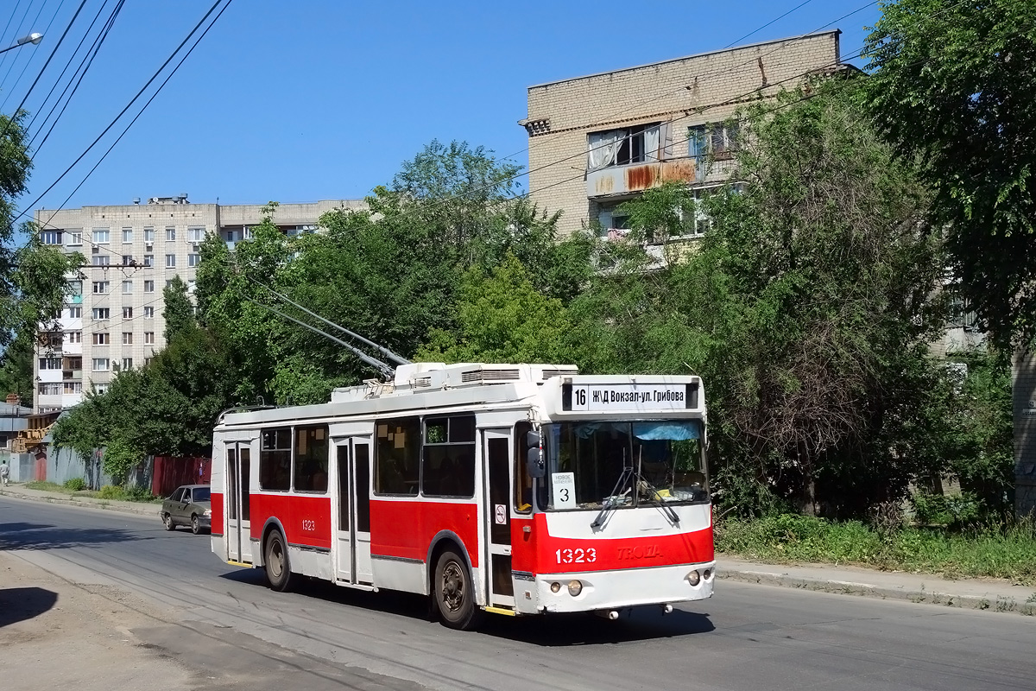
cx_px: 518
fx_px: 1237
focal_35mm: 43
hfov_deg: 45.4
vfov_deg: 31.2
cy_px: 346
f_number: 5.6
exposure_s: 1/500
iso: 125
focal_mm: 16.01
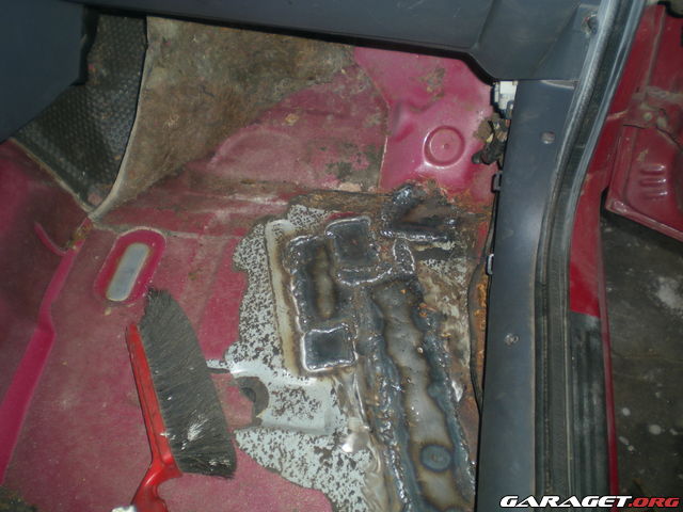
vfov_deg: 37.7
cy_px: 256
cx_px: 342
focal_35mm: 38
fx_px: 750
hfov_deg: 49.0
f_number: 3.1
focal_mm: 6.3
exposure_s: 1/60
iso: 50
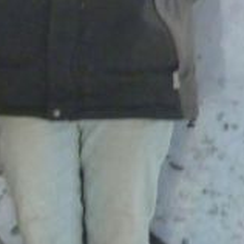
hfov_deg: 9.6
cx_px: -91
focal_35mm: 179
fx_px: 1427
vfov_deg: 9.7
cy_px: 40
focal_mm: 7.1
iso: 400
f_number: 3.1
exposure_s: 1/60
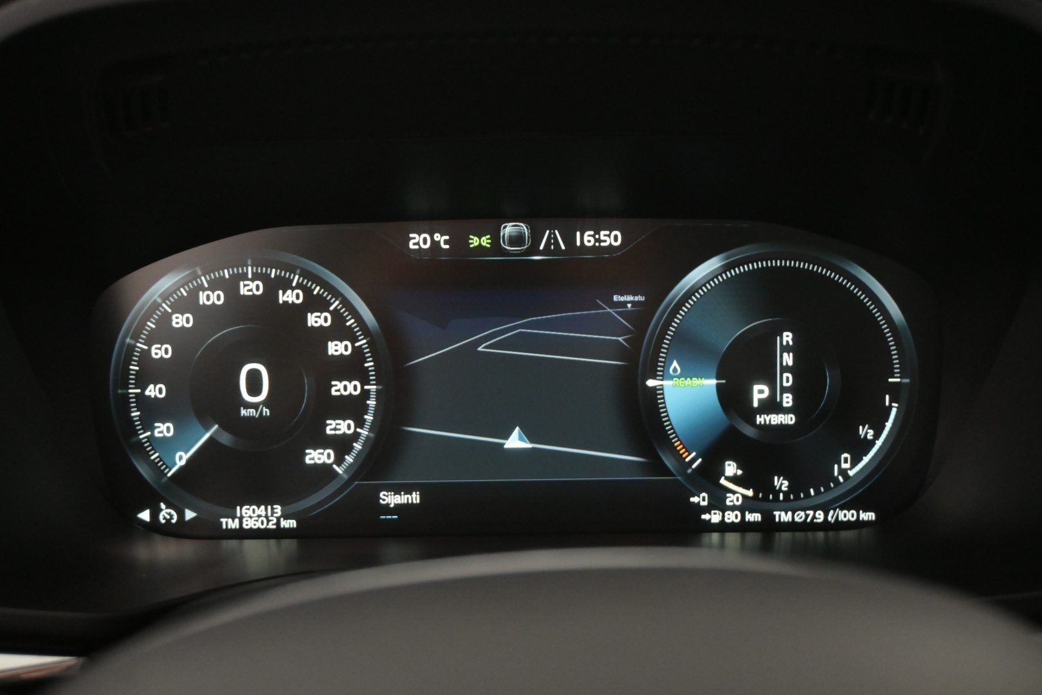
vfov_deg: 33.6
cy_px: 348
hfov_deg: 48.7
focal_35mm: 40
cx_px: 521
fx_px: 1150
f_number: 4.5
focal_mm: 26.5
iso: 3200
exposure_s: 1/40
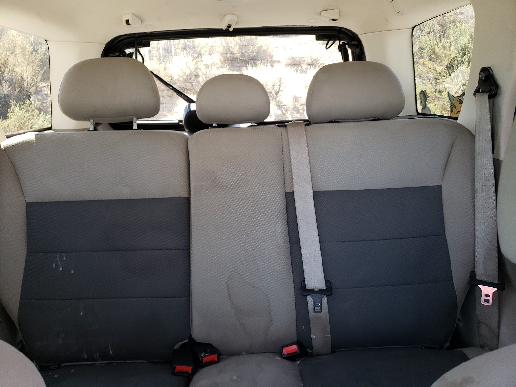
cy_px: 194
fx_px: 388
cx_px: 258
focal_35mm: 26
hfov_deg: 67.3
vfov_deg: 53.1
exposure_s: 1/60.2
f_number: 1.5
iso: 77
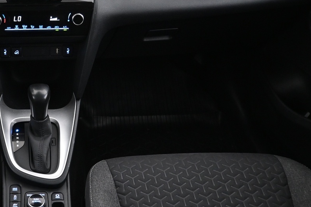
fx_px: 423
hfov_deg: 37.8
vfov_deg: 27.5
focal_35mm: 49
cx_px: 33
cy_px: 92
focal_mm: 16
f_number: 3.5
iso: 1600
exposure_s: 1/15
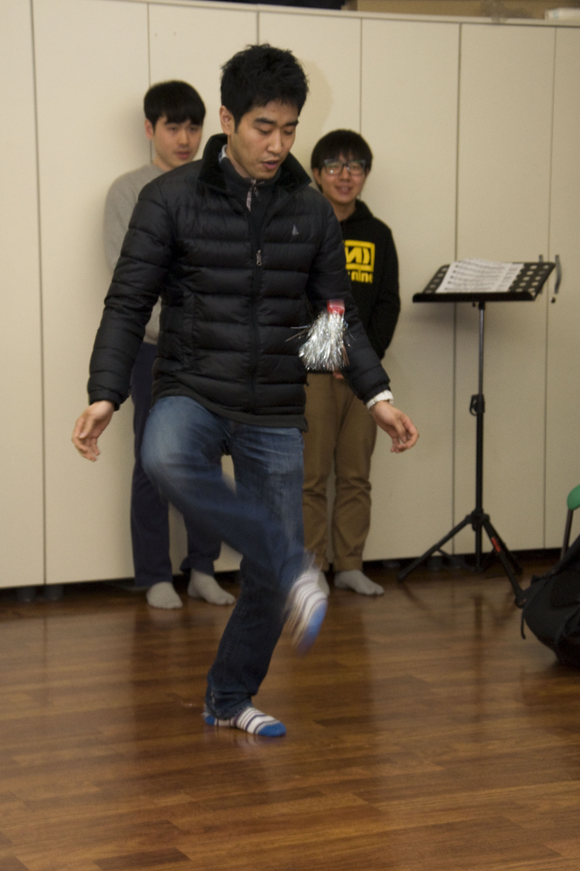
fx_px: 1837
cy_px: 430
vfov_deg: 26.7
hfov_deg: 17.9
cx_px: 291
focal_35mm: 76
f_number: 8
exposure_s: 1/60
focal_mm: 50
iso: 800
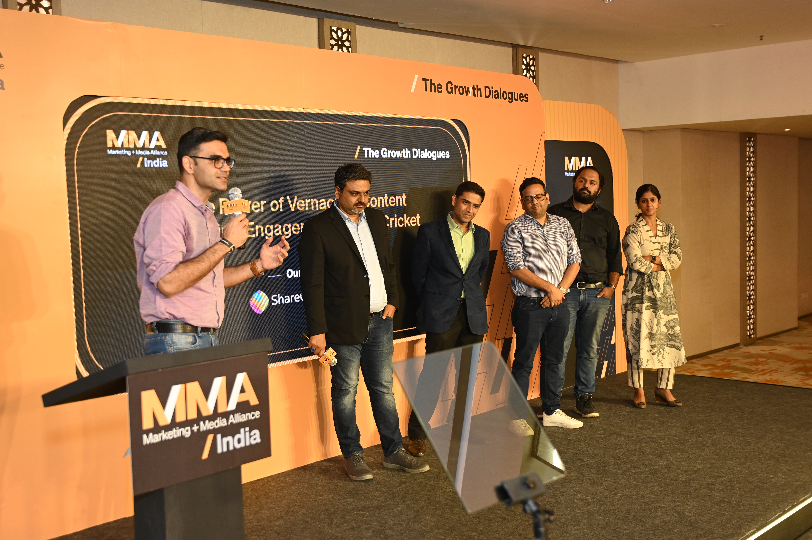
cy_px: 270
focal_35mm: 40
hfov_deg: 48.5
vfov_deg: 33.4
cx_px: 406
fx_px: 902
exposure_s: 1/125
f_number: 4
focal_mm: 40
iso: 1000
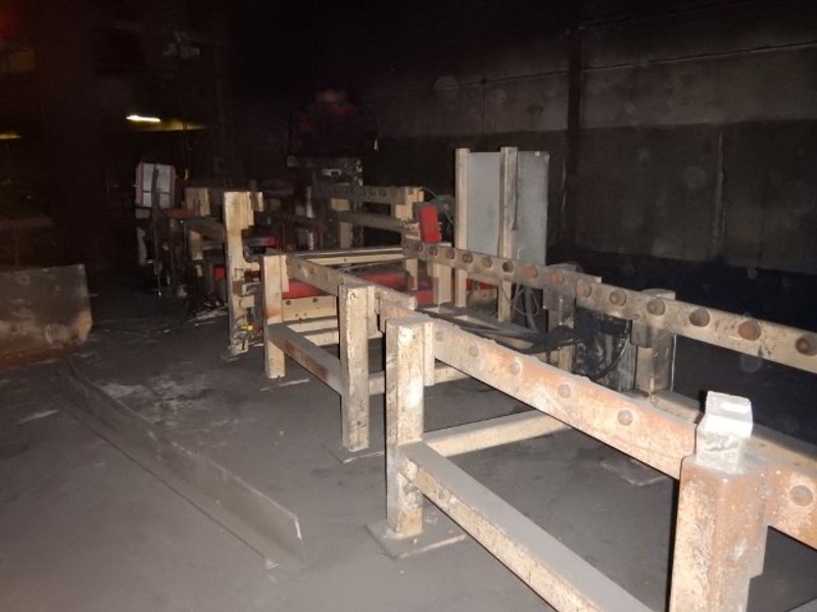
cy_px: 306
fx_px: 684
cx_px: 408
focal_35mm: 29
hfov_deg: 61.7
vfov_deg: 48.2
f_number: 2.8
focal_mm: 5.1
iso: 1600
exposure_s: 1/30
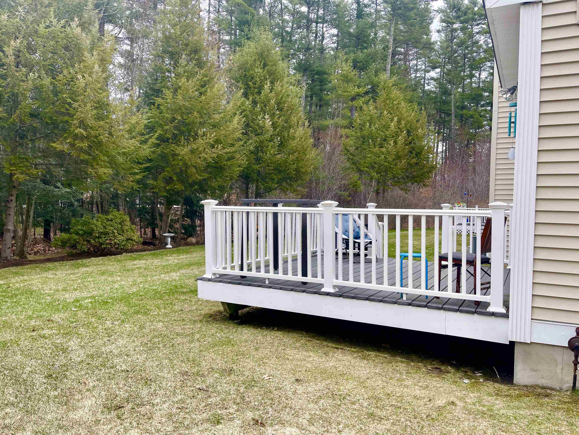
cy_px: 218
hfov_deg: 69.4
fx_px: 418
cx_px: 290
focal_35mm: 25
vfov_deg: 54.9
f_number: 1.6
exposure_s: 1/354
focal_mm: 5.1
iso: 32
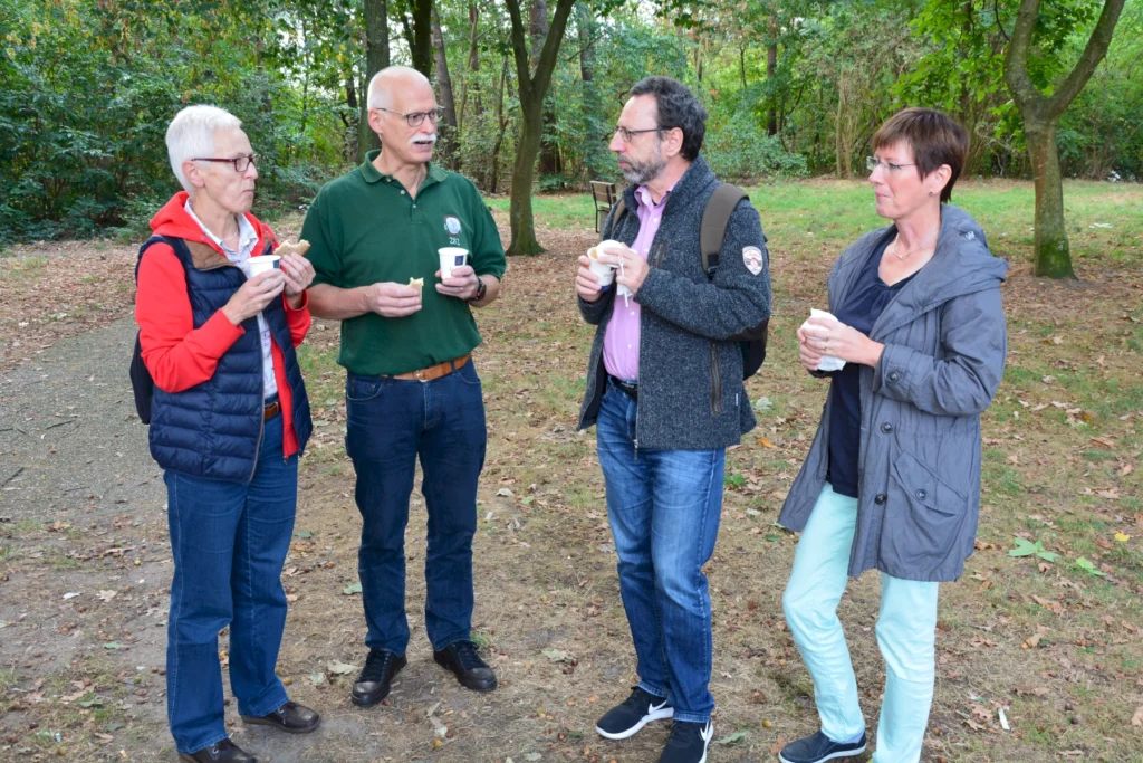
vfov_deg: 40.0
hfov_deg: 57.2
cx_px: 572
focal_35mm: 33
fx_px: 1048
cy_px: 382
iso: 800
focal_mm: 22
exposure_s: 1/40
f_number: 7.1
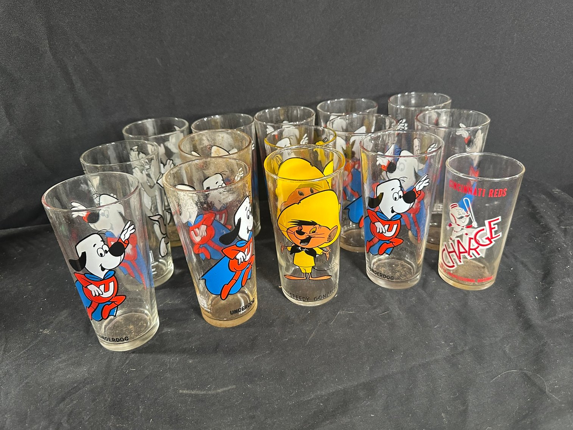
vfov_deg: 56.8
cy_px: 215
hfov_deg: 71.6
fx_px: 397
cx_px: 286
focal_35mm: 24
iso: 400
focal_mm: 6.86
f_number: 1.78
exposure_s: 1/60
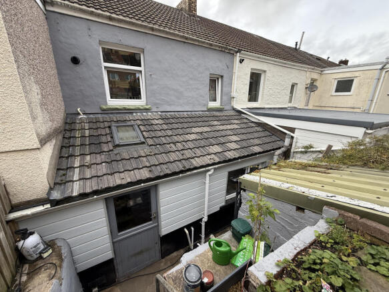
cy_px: 146
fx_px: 157
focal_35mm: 14
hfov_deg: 102.1
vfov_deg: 85.7
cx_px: 194
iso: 50
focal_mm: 2.22
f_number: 2.2
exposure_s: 1/192
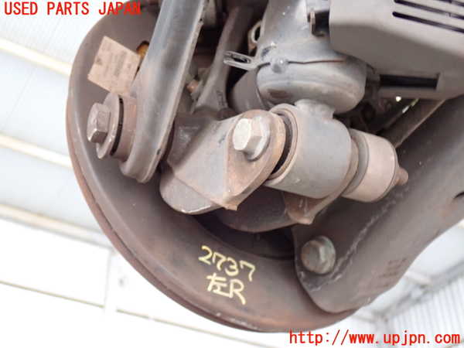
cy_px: 174
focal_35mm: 50
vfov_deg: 29.1
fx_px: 670
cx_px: 232
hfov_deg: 38.2
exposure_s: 1/15
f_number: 3.2
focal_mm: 9.01
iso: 800
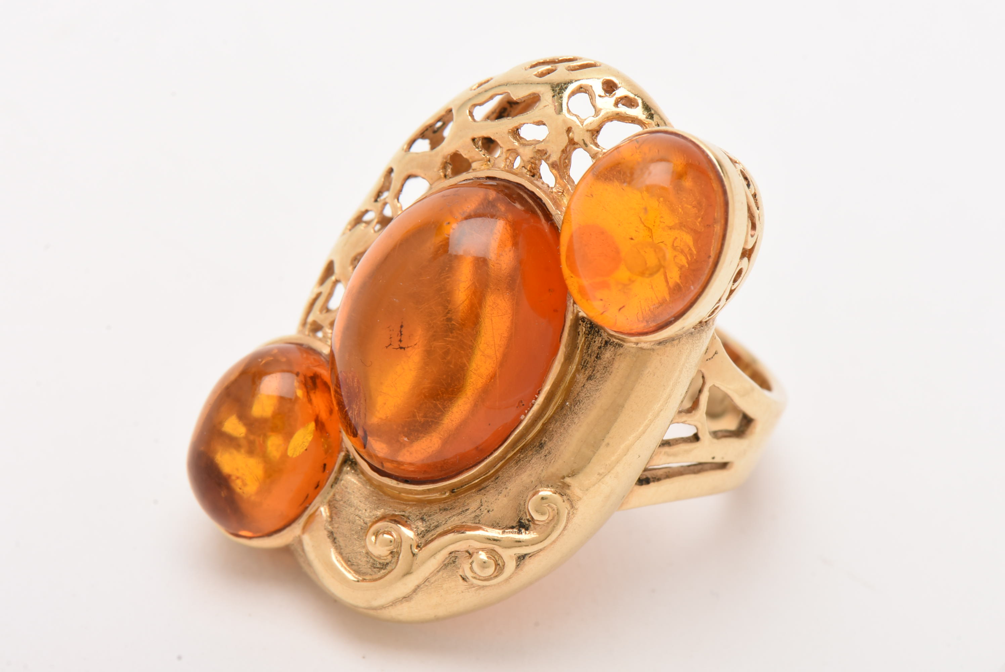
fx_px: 3562
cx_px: 502
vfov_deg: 10.8
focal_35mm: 128
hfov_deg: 16.1
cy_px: 336
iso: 100
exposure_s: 1/125
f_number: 20
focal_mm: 85
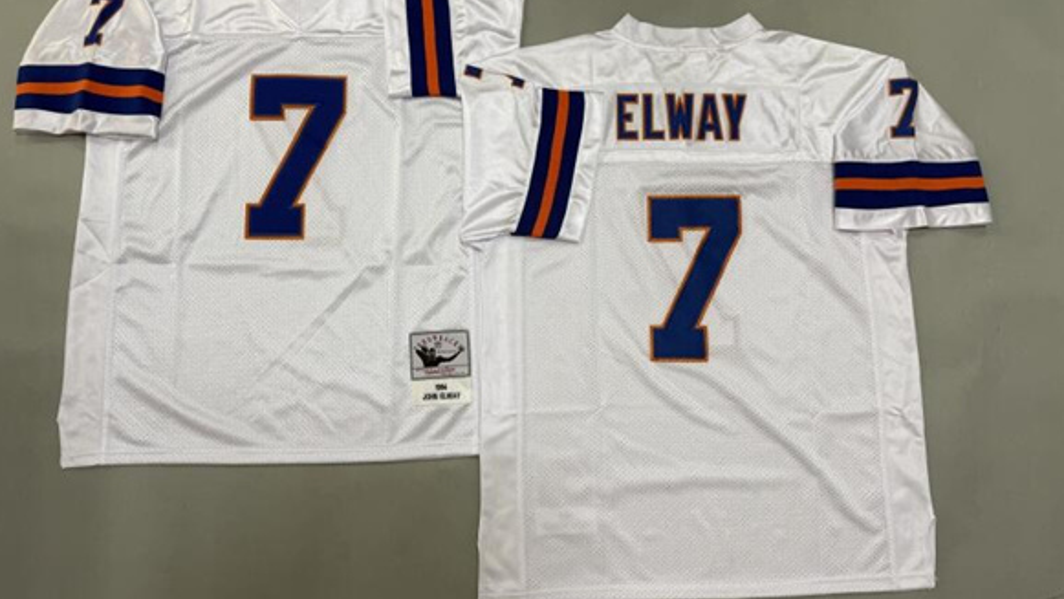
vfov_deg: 42.8
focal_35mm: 27
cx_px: 522
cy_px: 253
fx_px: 762
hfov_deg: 69.8
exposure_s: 1/100
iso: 125
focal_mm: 6.76
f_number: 1.78
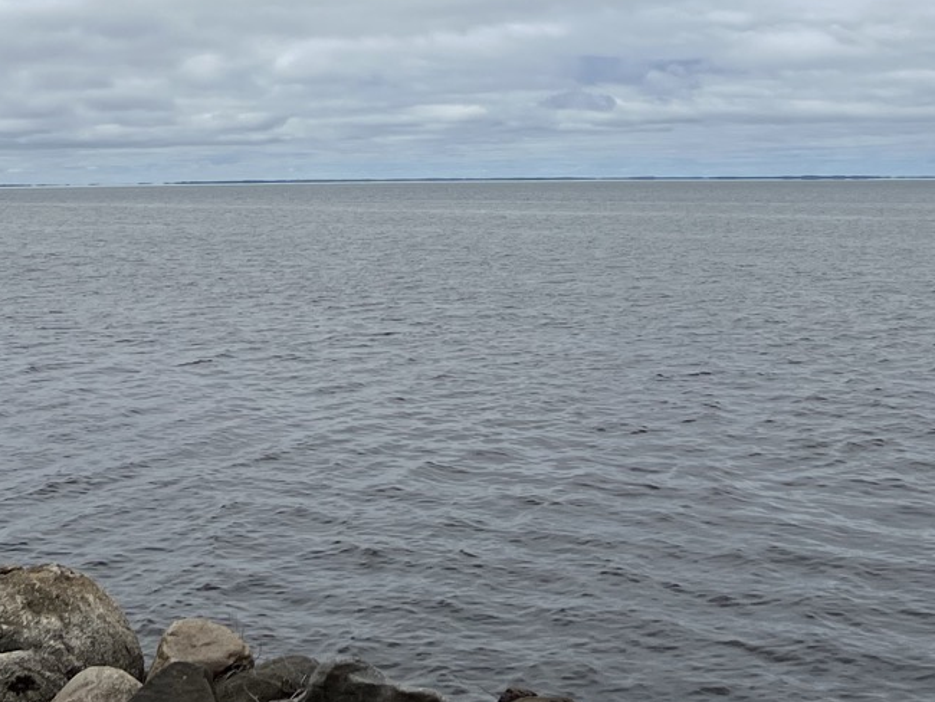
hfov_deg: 27.0
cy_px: -12
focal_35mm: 72
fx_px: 1945
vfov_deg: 19.8
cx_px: 393
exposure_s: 1/12658
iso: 50
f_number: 1.5
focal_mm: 5.7
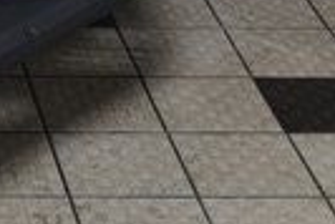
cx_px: -307
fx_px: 1612
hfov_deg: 10.9
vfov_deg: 7.9
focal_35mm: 173
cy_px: 57
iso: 500
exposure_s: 1/15
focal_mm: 24
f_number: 6.3
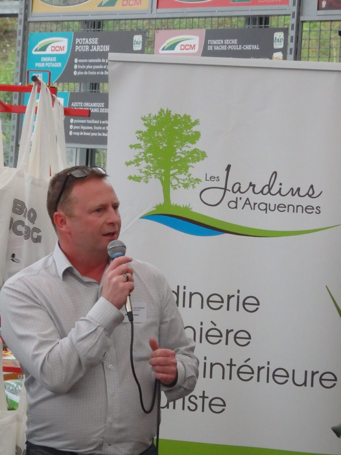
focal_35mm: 154
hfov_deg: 9.6
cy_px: 228
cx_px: 170
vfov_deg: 12.8
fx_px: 2023
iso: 1600
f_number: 5.5
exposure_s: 1/125
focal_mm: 27.5
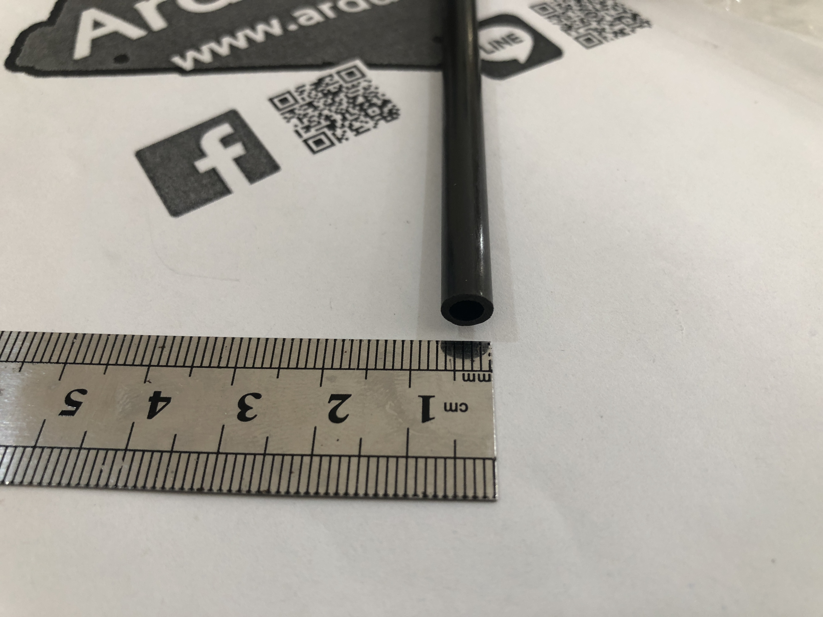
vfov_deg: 49.7
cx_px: 412
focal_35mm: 28
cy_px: 308
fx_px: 666
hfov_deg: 63.4
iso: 40
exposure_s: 1/25
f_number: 1.8
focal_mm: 3.99
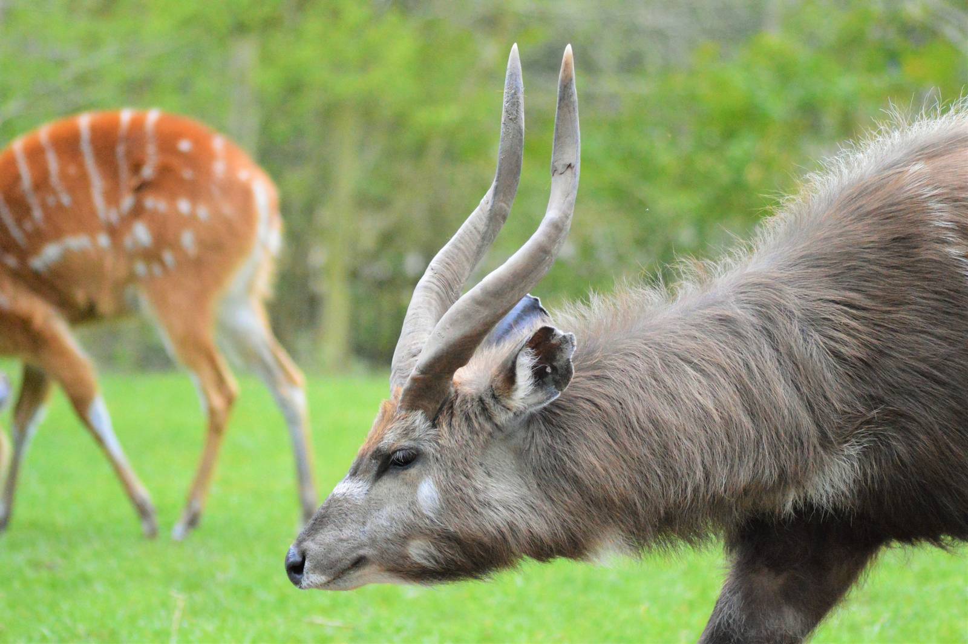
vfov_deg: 7.5
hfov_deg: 11.2
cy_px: 322
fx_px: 4917
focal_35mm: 183
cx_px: 484
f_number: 4.2
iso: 6400
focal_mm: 122
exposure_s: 1/4000
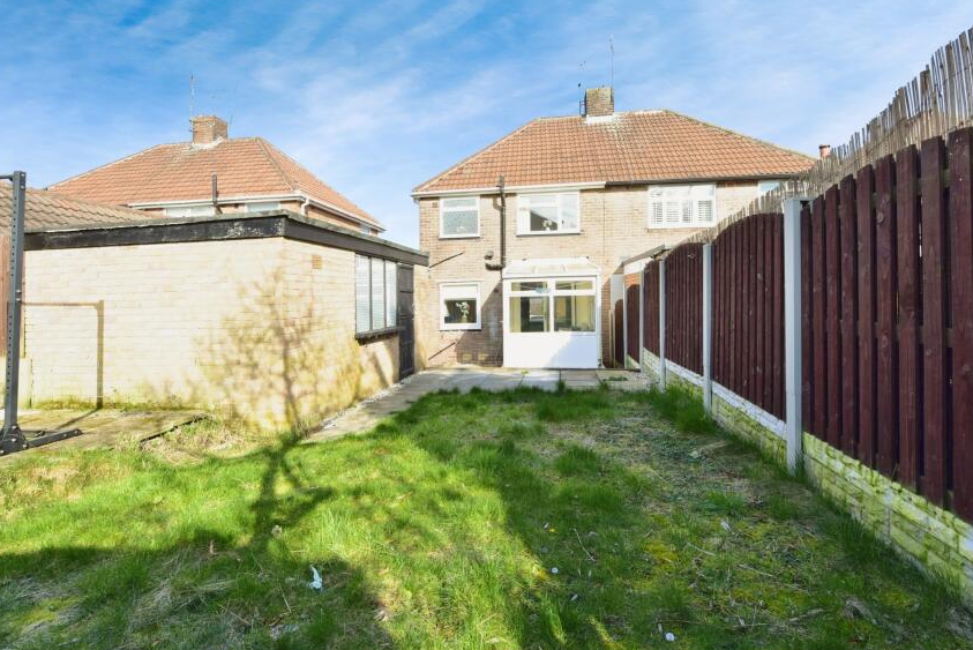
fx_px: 460
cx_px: 466
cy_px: 262
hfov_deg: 93.2
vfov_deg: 69.8
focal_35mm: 17
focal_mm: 14
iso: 400
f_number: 8
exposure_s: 1/250
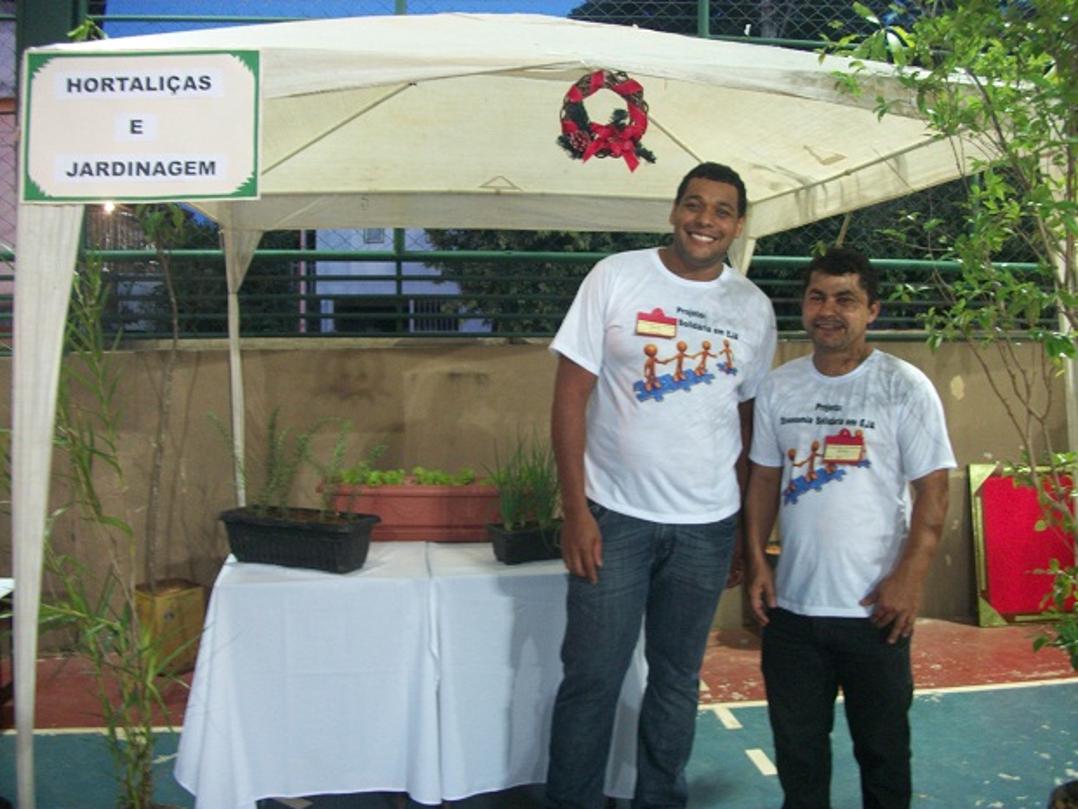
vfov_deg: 44.2
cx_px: 539
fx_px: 997
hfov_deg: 56.8
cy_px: 404
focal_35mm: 32
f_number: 2.9
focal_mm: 5.7
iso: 160
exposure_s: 1/10
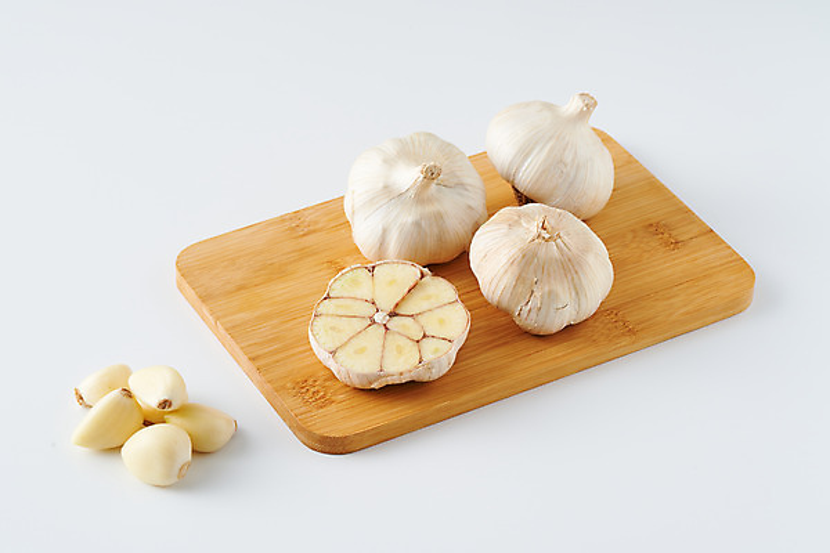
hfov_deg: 22.6
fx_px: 2075
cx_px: 415
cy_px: 276
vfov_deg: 15.2
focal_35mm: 90
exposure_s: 1/125
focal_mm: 90
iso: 200
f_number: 16
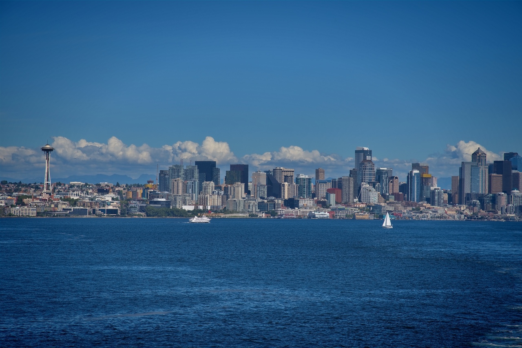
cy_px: 174
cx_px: 261
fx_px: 1740
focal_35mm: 120
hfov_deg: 17.1
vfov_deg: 11.4
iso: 100
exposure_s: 1/400
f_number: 10
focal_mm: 120
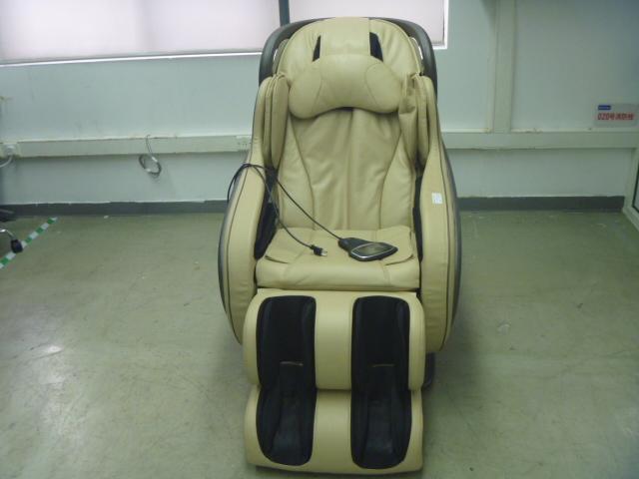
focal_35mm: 35
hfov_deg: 52.6
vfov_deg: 40.7
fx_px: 646
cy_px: 240
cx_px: 320
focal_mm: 6.3
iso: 320
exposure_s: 1/30
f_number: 3.5
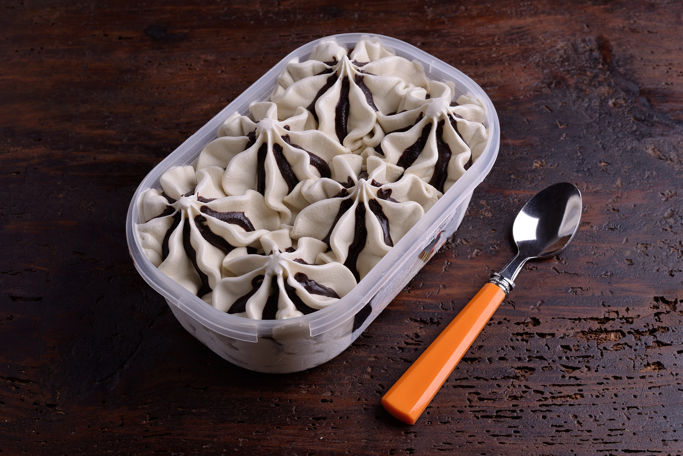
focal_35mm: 50
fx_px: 949
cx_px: 342
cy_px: 228
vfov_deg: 27.0
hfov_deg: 39.6
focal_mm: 50
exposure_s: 1/60
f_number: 11
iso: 100
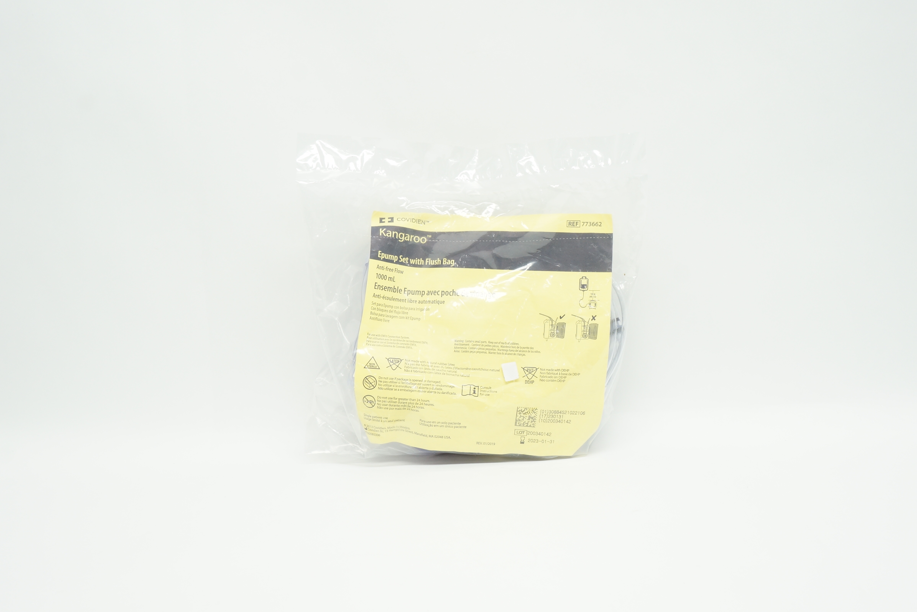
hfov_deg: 48.5
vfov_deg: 33.4
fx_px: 1019
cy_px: 305
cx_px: 466
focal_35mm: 40
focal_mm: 26
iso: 400
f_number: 9
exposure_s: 1/25
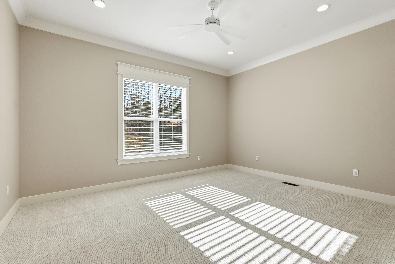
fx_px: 176
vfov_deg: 73.8
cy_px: 132
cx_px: 198
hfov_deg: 96.7
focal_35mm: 16
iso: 250
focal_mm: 16
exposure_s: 1/320
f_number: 9
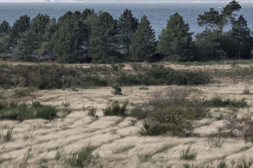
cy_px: -67
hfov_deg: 6.7
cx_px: -56
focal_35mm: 306
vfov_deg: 4.5
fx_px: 2149
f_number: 8
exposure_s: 1/800
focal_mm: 70
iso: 220
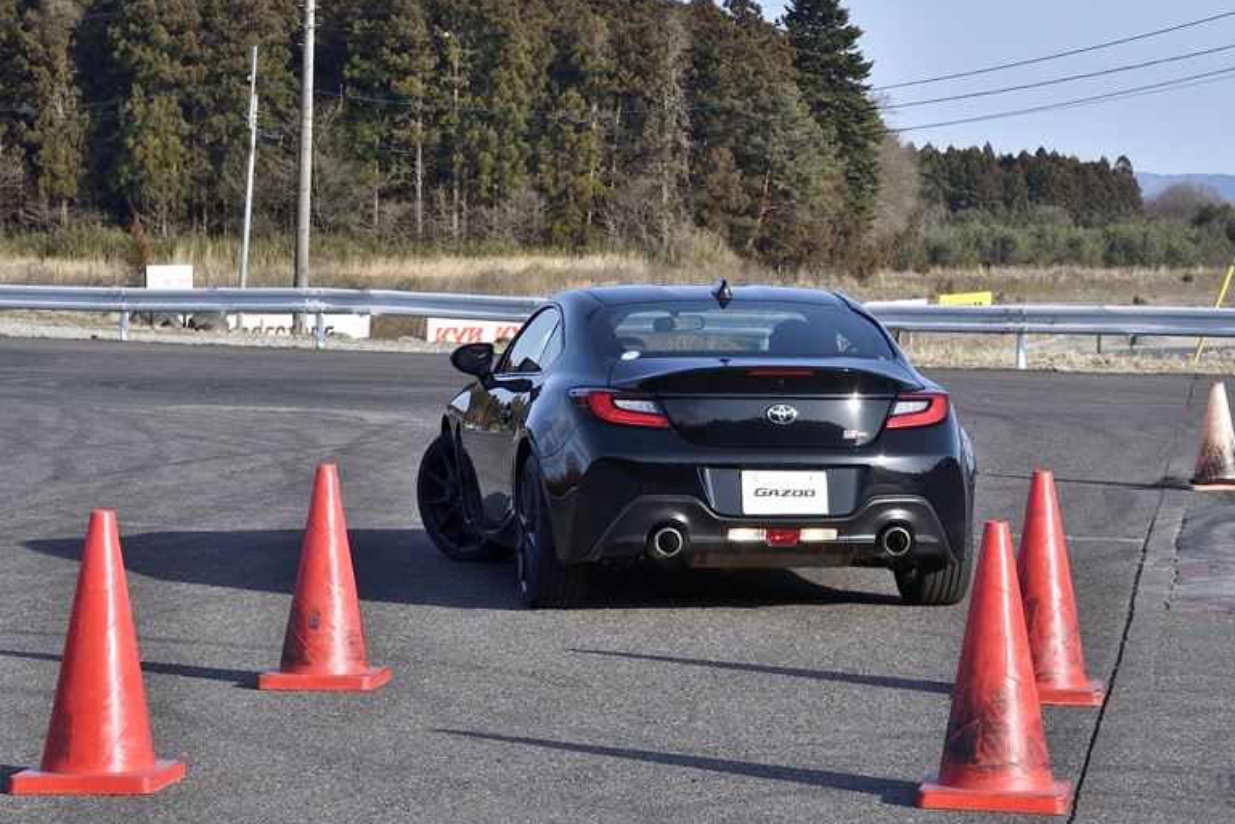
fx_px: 4239
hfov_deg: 16.6
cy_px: 394
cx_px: 626
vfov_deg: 11.1
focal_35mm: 124
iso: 400
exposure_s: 1/500
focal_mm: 75
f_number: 16
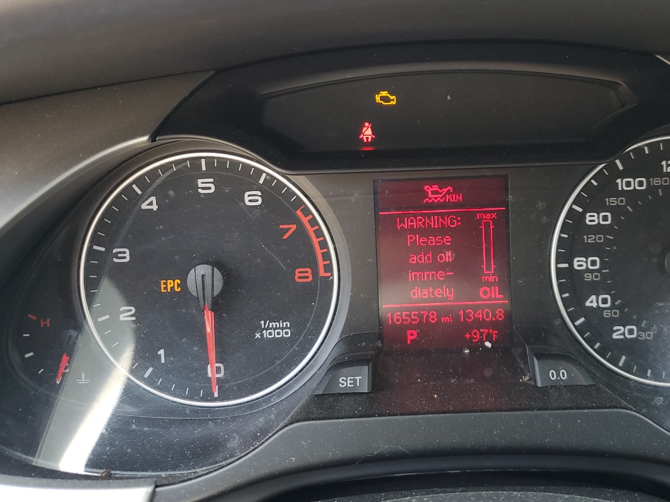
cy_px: 218
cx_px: 414
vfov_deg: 40.6
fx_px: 677
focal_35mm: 35
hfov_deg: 52.1
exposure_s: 1/120
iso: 69
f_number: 1.5
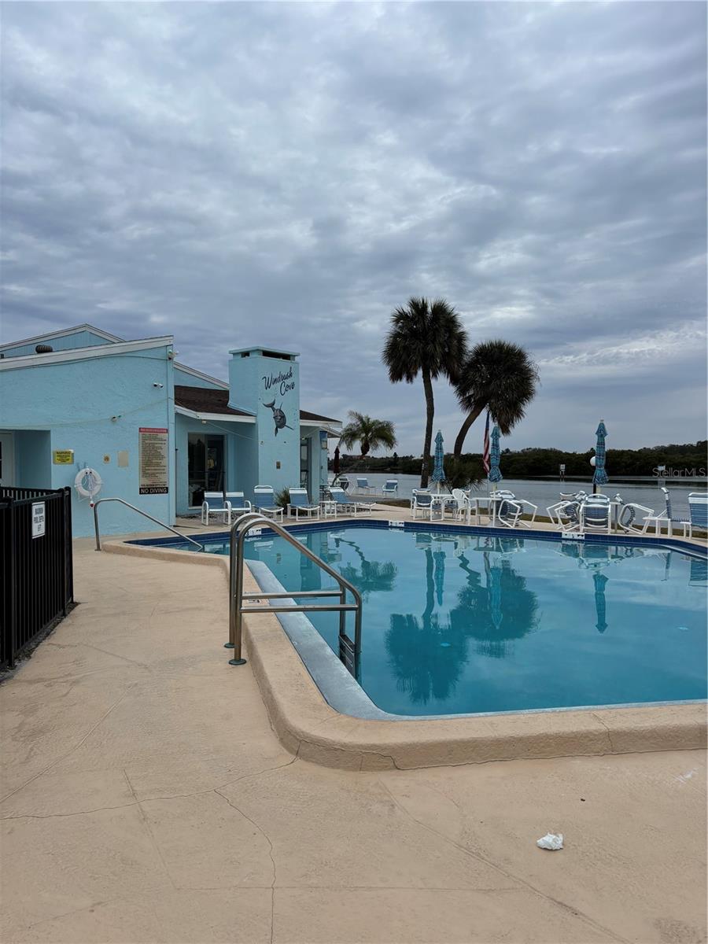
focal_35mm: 26
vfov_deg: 67.3
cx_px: 354
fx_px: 709
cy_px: 472
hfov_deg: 53.1
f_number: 1.6
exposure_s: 1/2513
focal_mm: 5.96
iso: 50
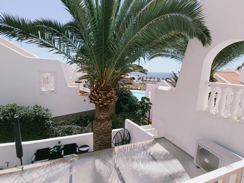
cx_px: 122
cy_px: 92
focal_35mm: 18
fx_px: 127
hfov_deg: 87.8
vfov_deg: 71.6
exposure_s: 1/1195
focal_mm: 1.68
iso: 110
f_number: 2.2
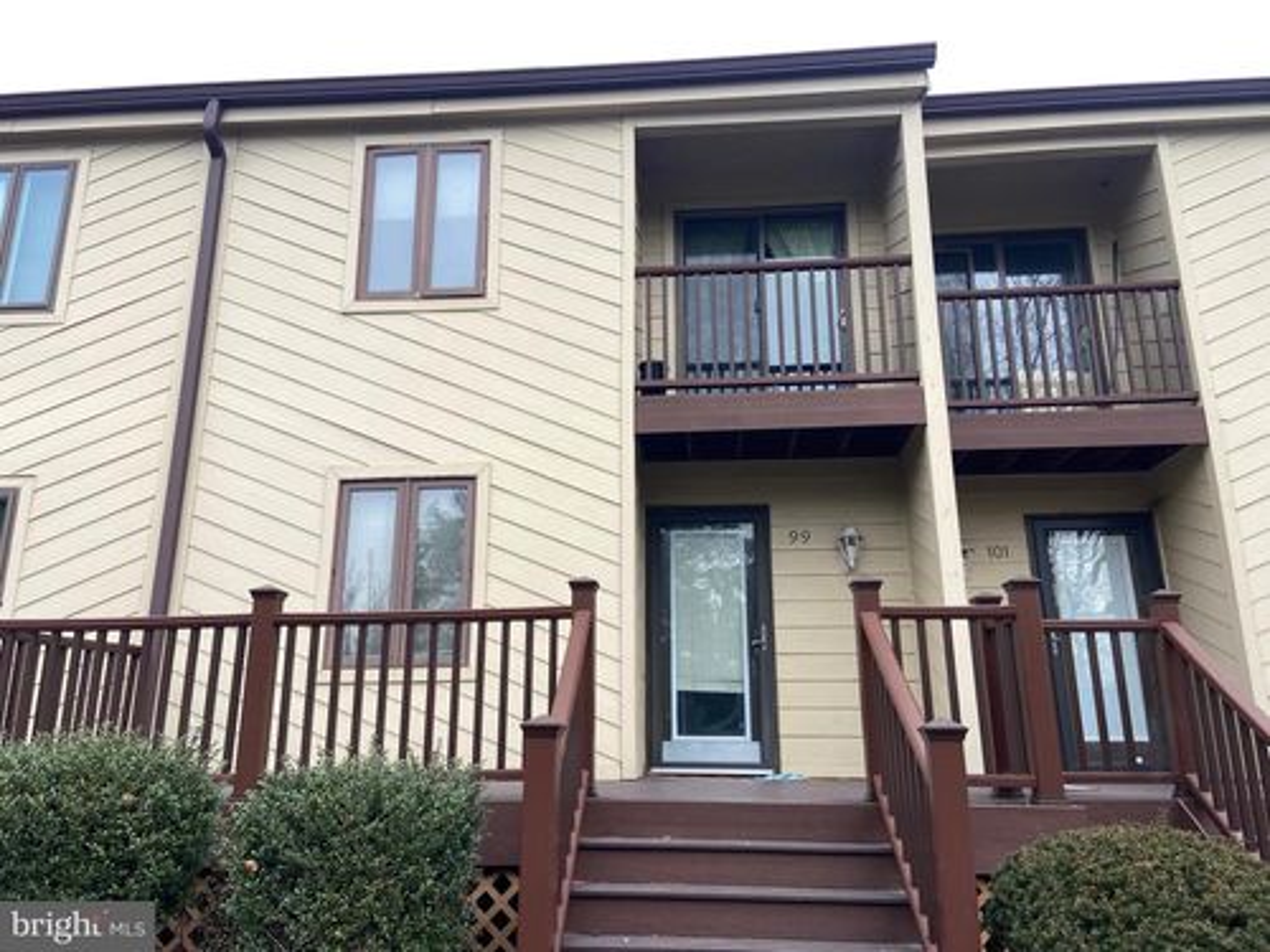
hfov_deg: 67.3
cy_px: 476
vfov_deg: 53.1
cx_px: 635
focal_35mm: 26
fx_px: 954
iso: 32
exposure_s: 1/706
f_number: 1.8
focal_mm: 4.25
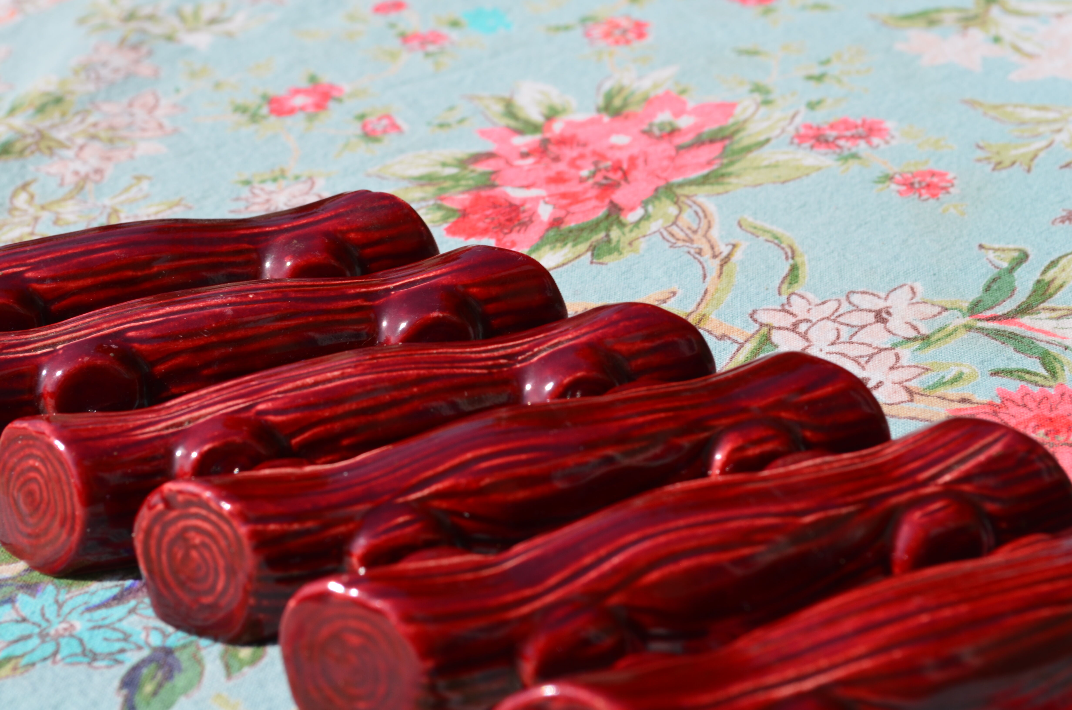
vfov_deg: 16.5
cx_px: 536
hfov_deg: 24.7
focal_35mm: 82
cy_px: 355
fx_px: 2452
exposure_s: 1/160
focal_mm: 55
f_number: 11
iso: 100
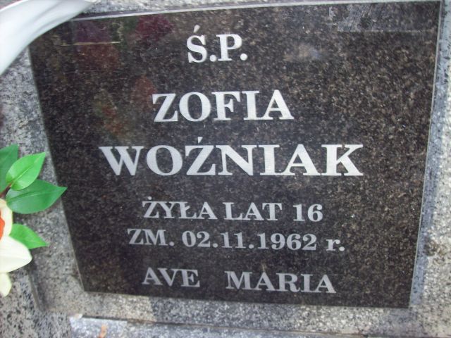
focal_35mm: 36
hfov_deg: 51.4
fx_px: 469
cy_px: 169
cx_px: 226
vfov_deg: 39.7
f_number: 2.7
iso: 80
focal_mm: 6
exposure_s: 1/64
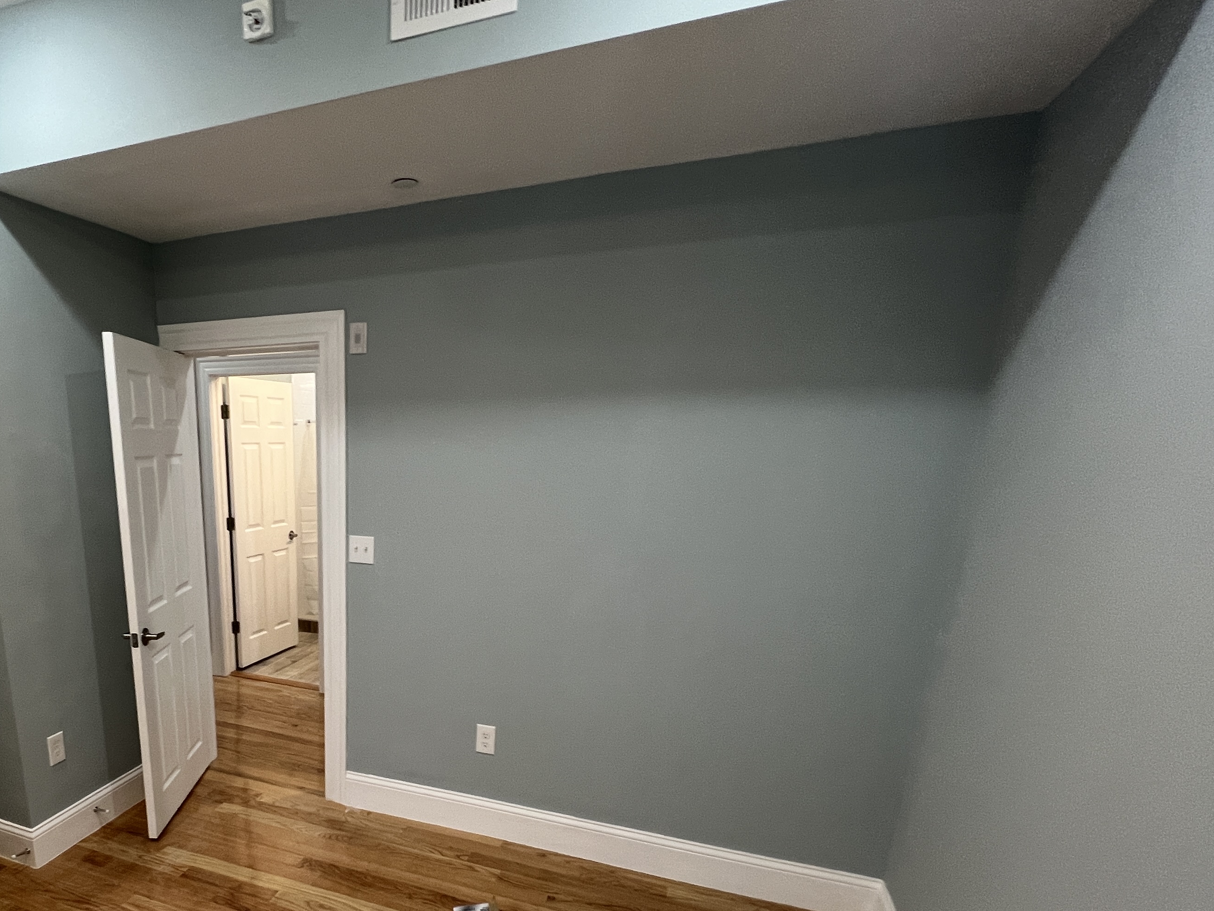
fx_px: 701
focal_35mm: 20
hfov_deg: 77.5
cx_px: 352
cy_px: 656
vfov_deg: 63.0
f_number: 1.8
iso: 125
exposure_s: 1/60
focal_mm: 1.57
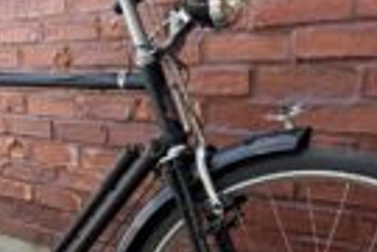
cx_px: 176
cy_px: 188
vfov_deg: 18.3
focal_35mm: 74
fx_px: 775
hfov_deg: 27.3
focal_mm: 6.76
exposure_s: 1/549
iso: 80
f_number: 1.78
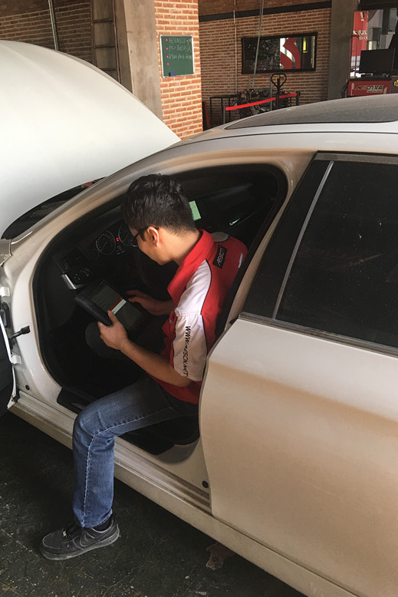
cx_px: 183
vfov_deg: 60.3
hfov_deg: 42.3
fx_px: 514
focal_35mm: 31
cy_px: 298
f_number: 2.2
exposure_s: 1/33
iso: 40
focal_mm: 4.15
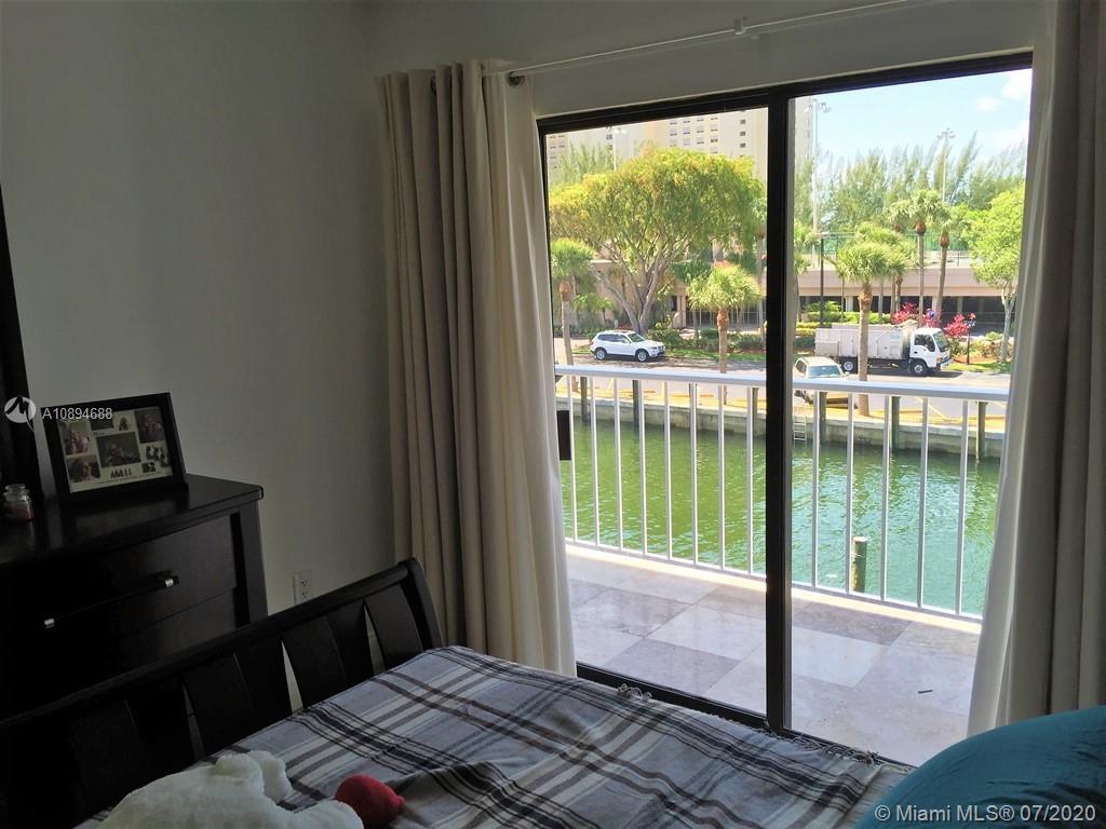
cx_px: 553
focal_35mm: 29
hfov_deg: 61.7
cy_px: 414
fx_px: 927
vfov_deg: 48.2
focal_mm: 4.15
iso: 32
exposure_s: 1/211
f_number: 2.2
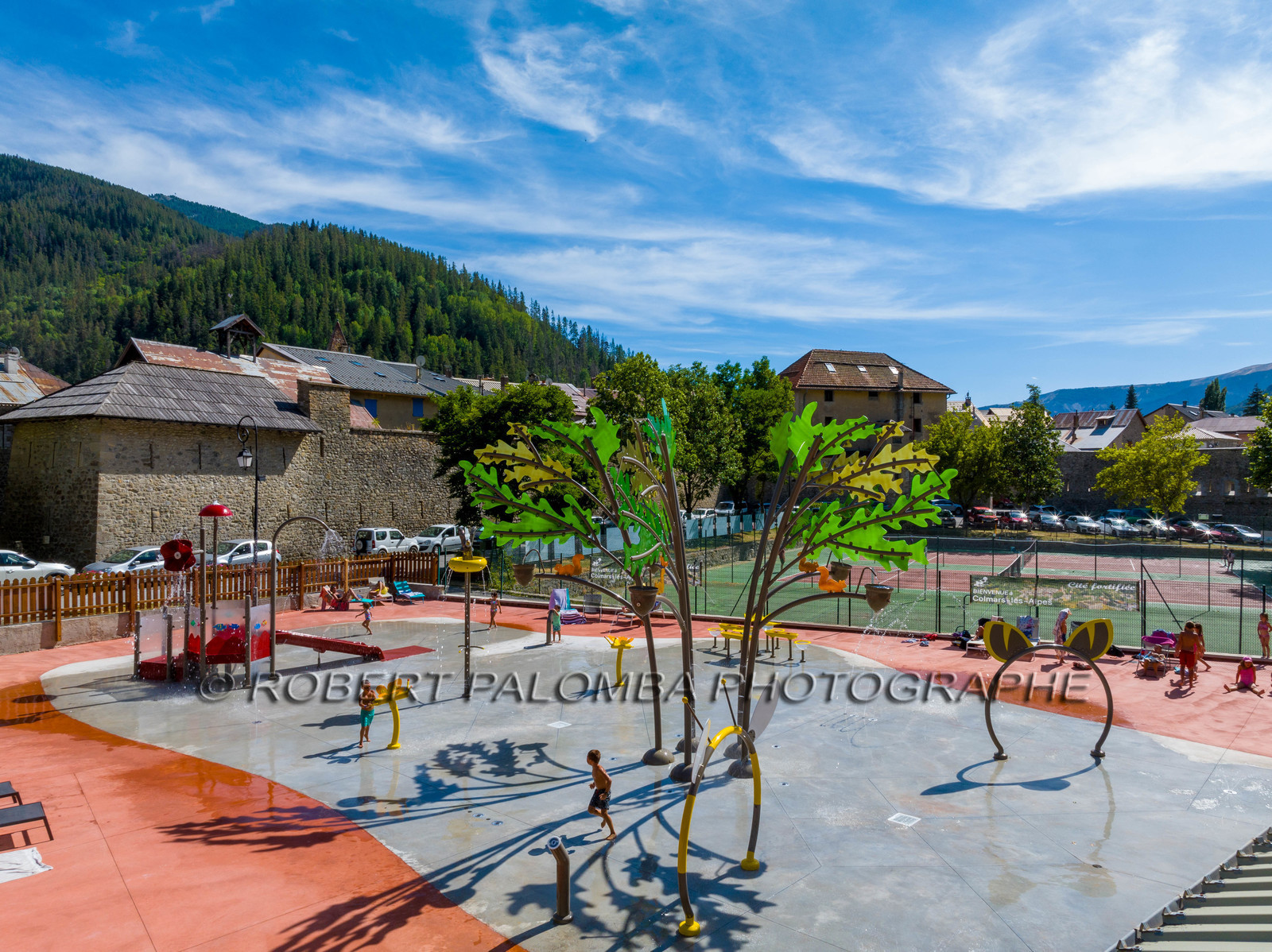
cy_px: 476
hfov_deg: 71.6
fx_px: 881
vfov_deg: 56.8
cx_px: 636
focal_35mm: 24
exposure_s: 1/160
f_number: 11
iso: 100
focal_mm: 12.3
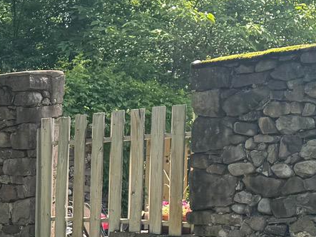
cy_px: 289
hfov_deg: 17.0
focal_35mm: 111
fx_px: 1013
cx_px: -56
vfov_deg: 13.0
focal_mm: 6.76
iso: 80
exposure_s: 1/582
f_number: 1.78
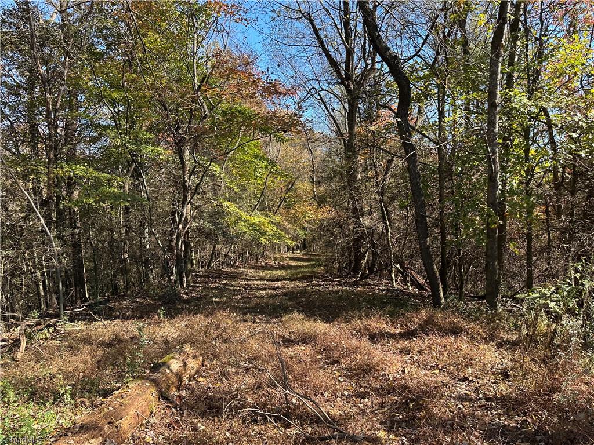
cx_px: 297
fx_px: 412
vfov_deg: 56.8
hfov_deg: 71.6
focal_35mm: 24
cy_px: 222
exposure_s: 1/580
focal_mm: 6.86
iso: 80
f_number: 1.78
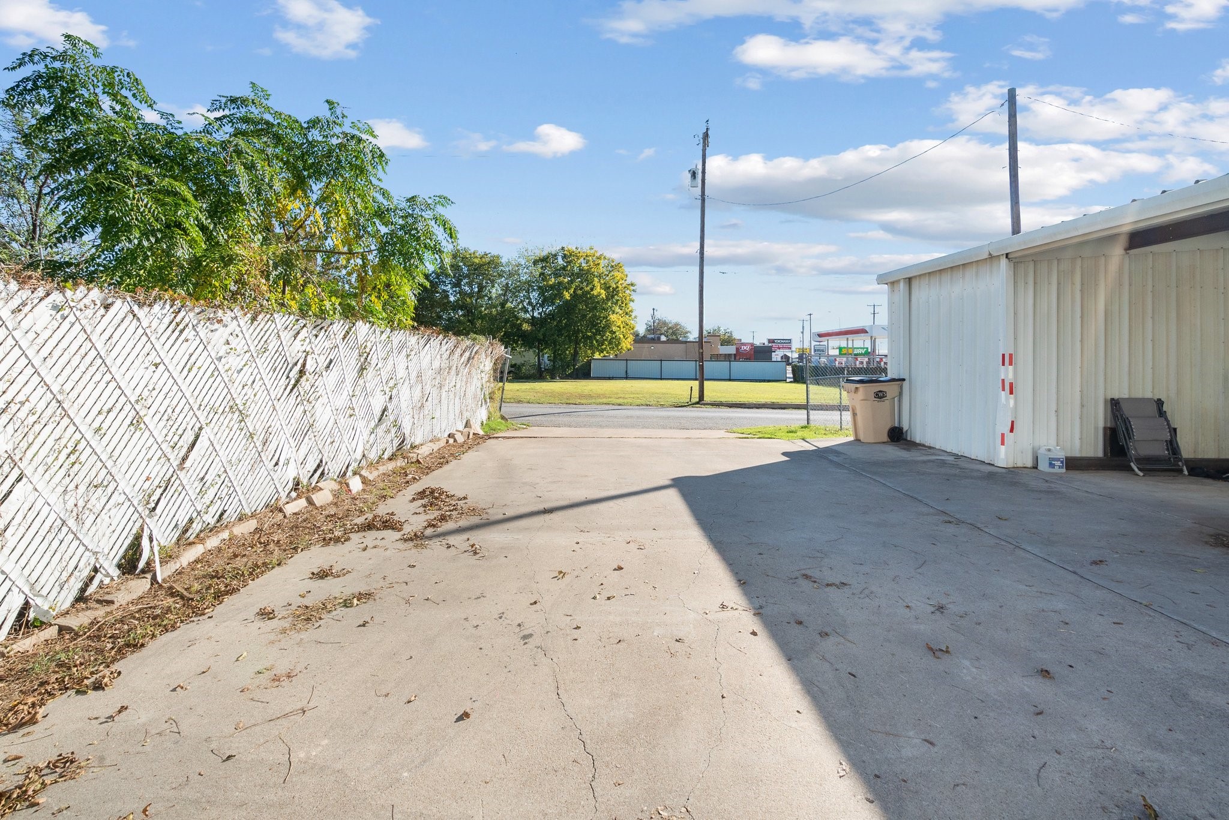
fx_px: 546
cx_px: 614
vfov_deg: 73.8
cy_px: 410
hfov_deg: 96.7
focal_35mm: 16
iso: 1600
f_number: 11
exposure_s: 1/800
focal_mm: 16
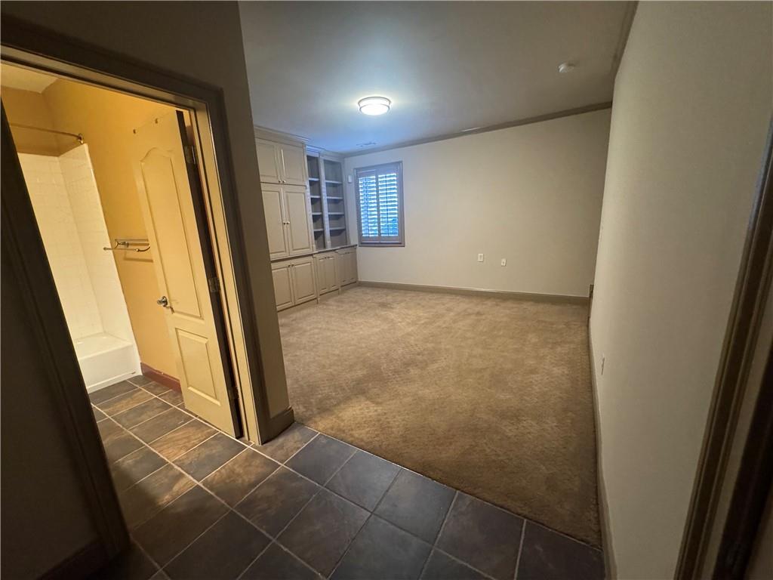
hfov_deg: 102.1
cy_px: 290
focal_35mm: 14
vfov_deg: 85.7
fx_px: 313
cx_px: 386
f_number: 2.2
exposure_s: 1/60
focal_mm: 2.22
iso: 800
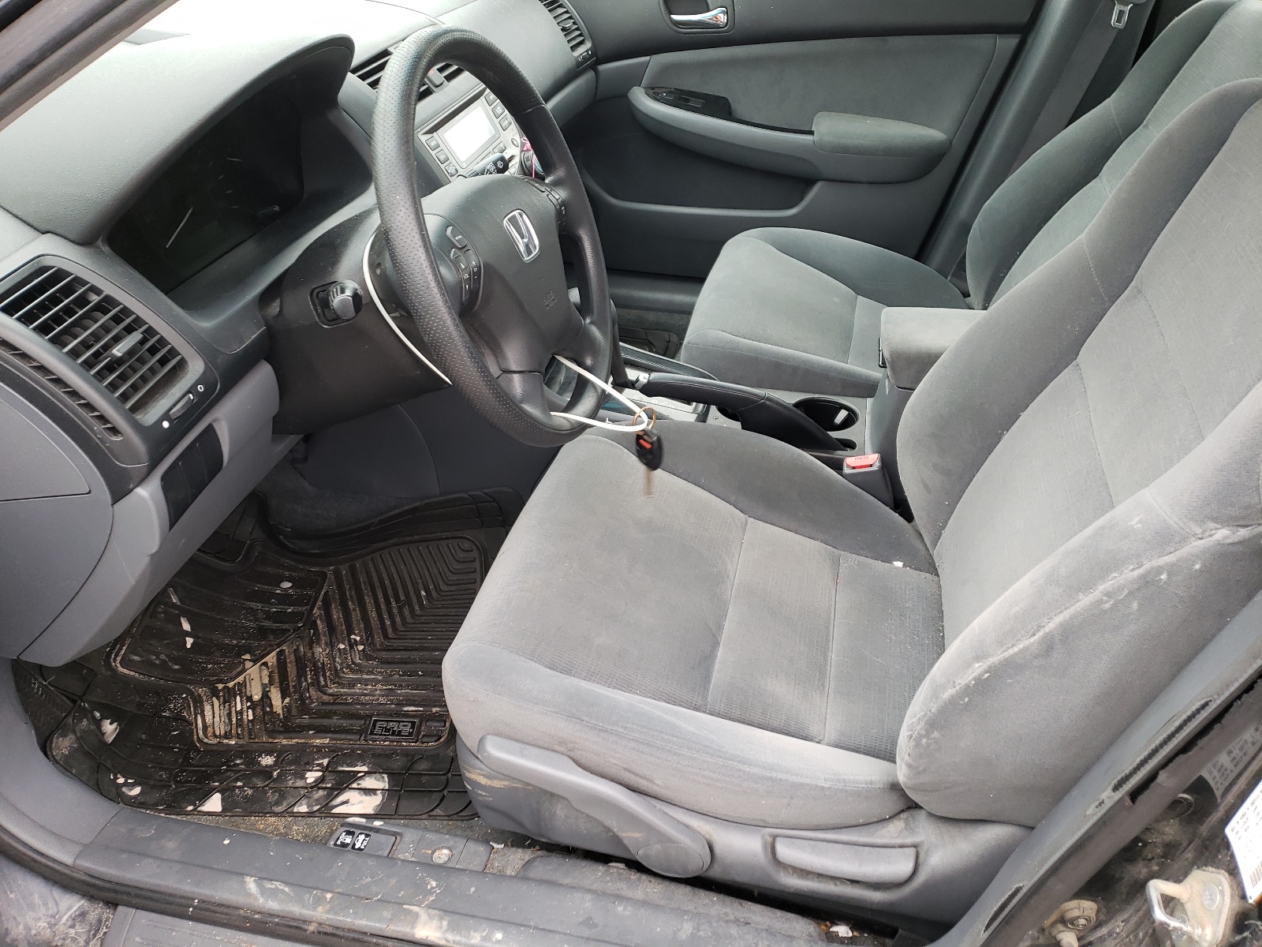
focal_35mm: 26
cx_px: 631
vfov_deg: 53.1
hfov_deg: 67.3
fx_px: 948
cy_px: 474
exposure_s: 1/50
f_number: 1.5
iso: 64
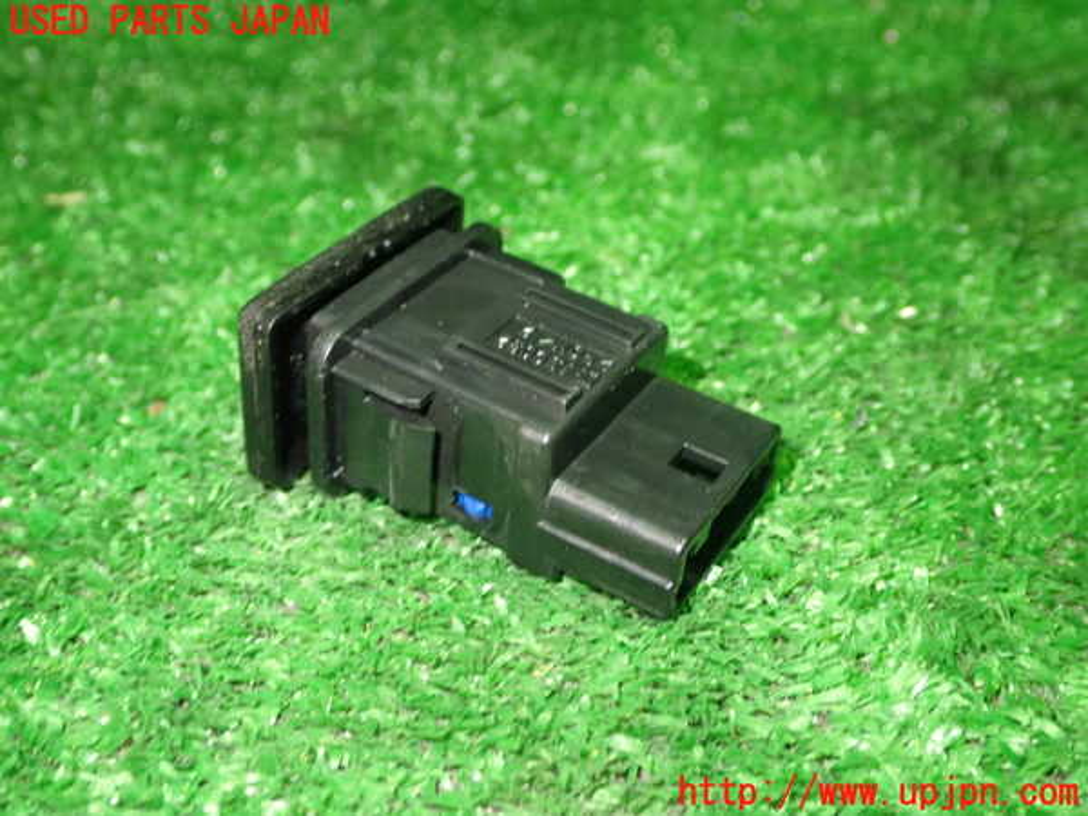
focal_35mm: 41
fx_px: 1289
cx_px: 544
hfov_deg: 45.8
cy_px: 408
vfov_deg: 35.1
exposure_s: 1/30
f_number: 2.8
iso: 800
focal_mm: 7.31
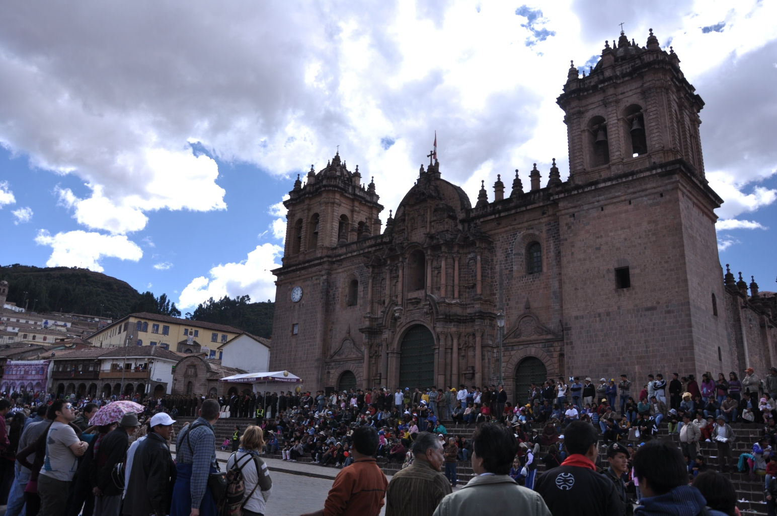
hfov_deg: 67.5
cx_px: 388
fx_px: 582
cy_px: 258
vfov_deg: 47.8
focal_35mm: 27
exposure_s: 1/160
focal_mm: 18
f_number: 6.3
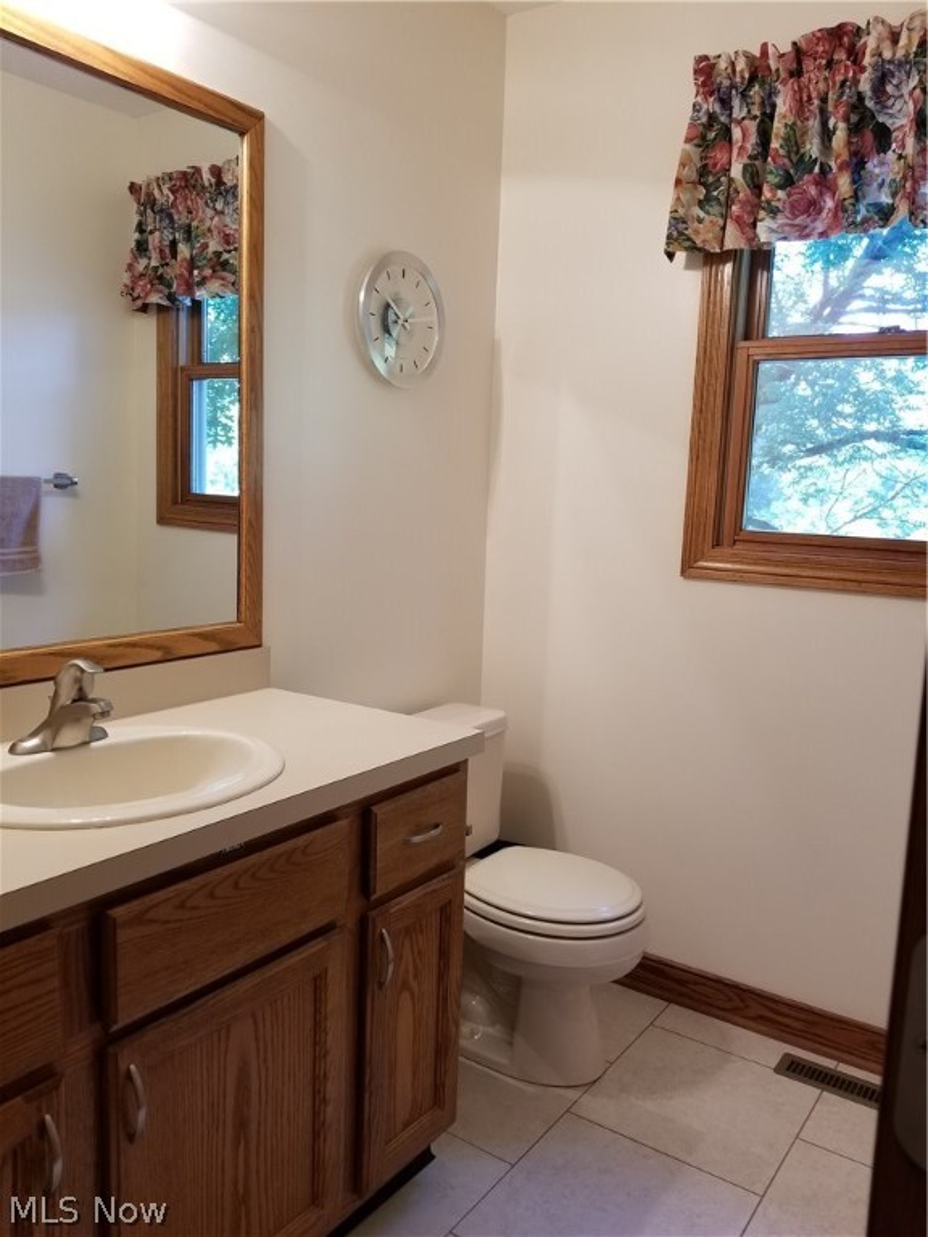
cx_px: 464
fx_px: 929
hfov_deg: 53.1
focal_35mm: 26
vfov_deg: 67.3
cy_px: 618
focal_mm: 4.25
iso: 100
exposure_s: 1/60
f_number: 1.7
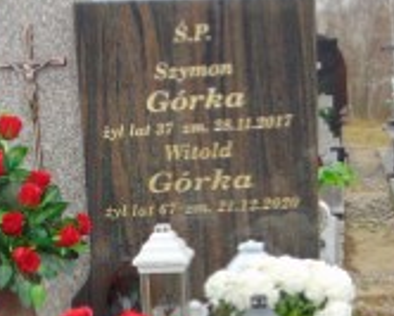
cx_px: 116
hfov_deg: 20.3
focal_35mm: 94
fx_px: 1097
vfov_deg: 15.5
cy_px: 423
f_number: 3
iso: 80
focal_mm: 4.5
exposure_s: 1/100
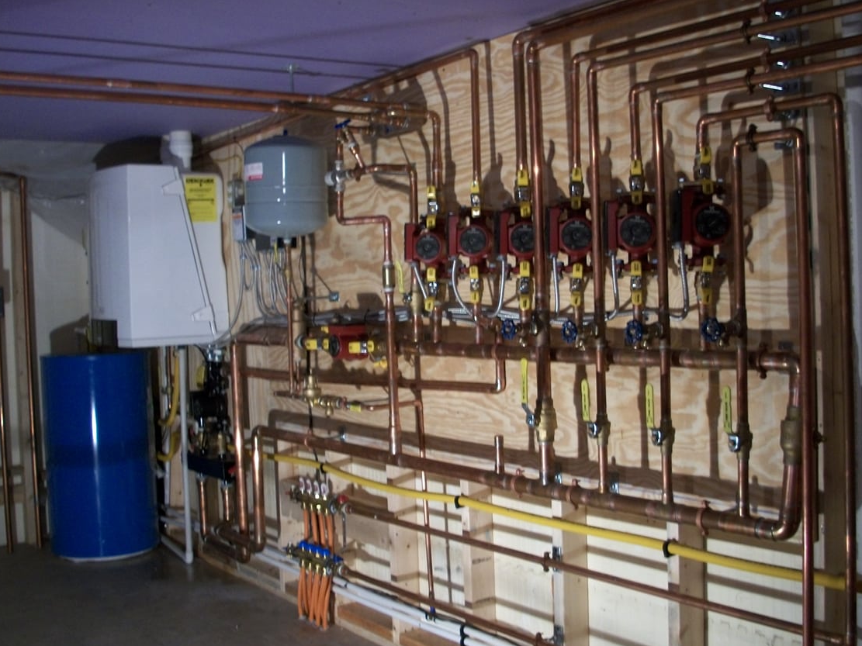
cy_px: 312
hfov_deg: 44.8
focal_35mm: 42
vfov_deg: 34.3
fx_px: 1046
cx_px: 457
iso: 160
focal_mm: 6.3
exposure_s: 1/25
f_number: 3.1
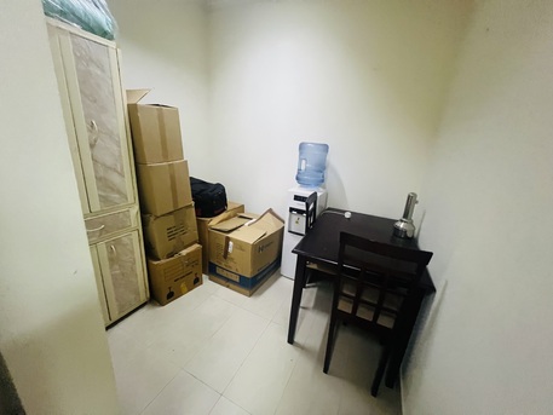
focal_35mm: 13
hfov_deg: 106.2
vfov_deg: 89.9
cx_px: 276
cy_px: 208
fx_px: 208
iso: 800
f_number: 1.8
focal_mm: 1.57
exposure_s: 1/60
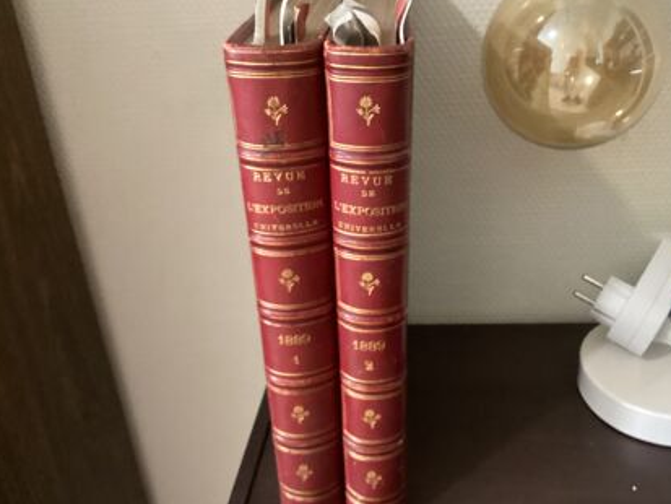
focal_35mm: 36
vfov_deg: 39.7
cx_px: 382
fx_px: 698
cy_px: 254
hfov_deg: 51.2
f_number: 2.4
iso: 500
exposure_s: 1/25
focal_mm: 3.3
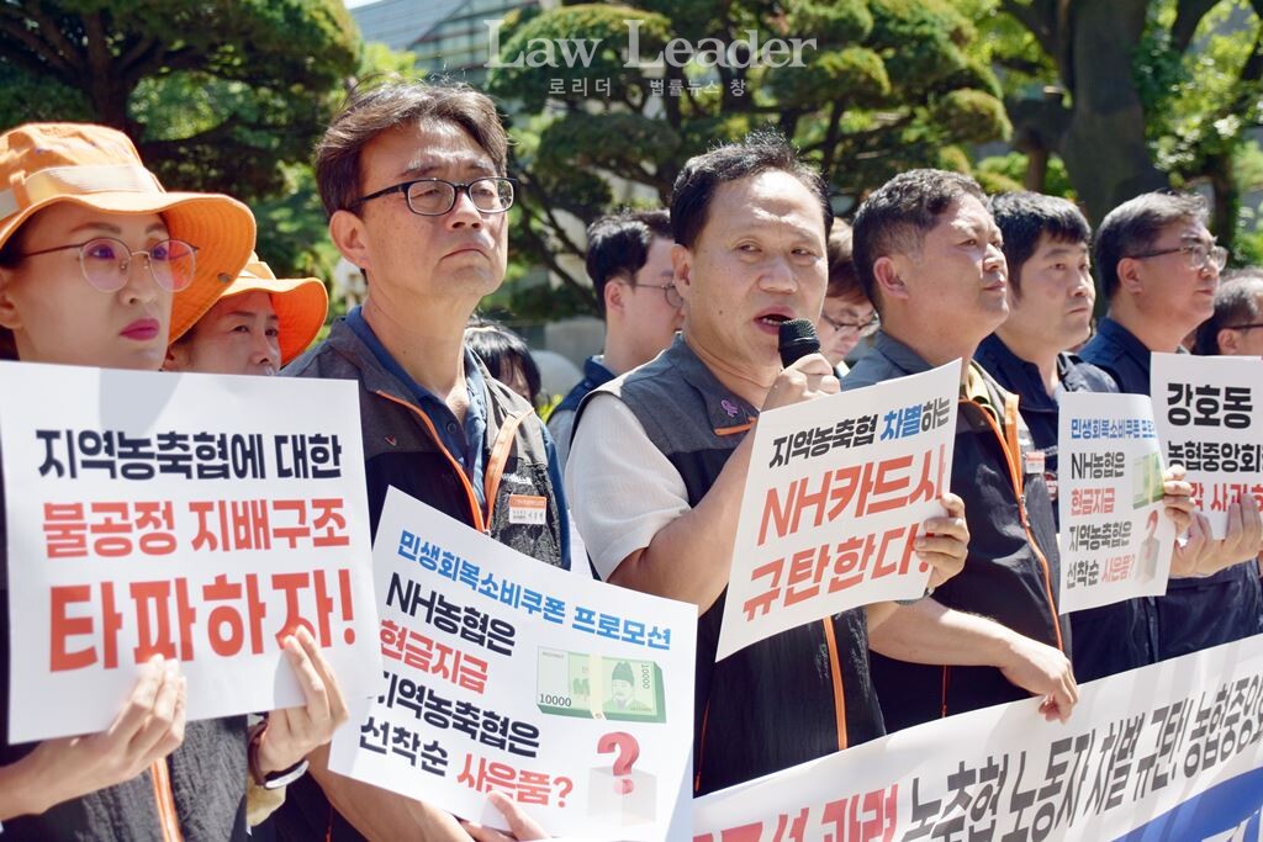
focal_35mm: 60
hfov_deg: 33.4
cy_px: 421
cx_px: 632
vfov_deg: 22.6
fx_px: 2105
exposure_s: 1/1000
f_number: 4.8
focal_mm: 40
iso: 100
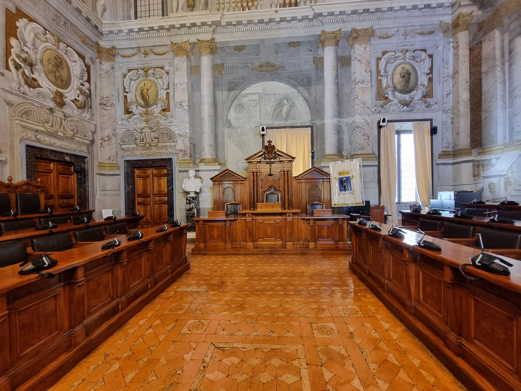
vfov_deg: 89.9
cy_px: 196
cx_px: 260
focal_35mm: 13
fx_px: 196
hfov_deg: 106.2
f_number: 2.2
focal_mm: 2.2
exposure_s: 1/33
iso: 400
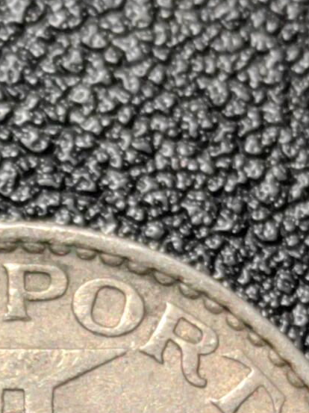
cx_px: -6
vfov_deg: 8.5
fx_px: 2717
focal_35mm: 228
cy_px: 615
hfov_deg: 6.5
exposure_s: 1/100
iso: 64
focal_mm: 5.75
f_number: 2
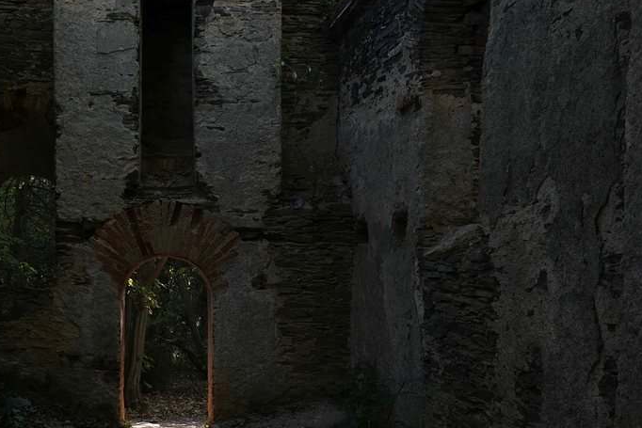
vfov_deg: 30.4
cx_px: 173
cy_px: 275
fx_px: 785
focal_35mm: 44
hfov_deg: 43.3
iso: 125
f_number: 5.6
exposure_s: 1/30
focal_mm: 11.06
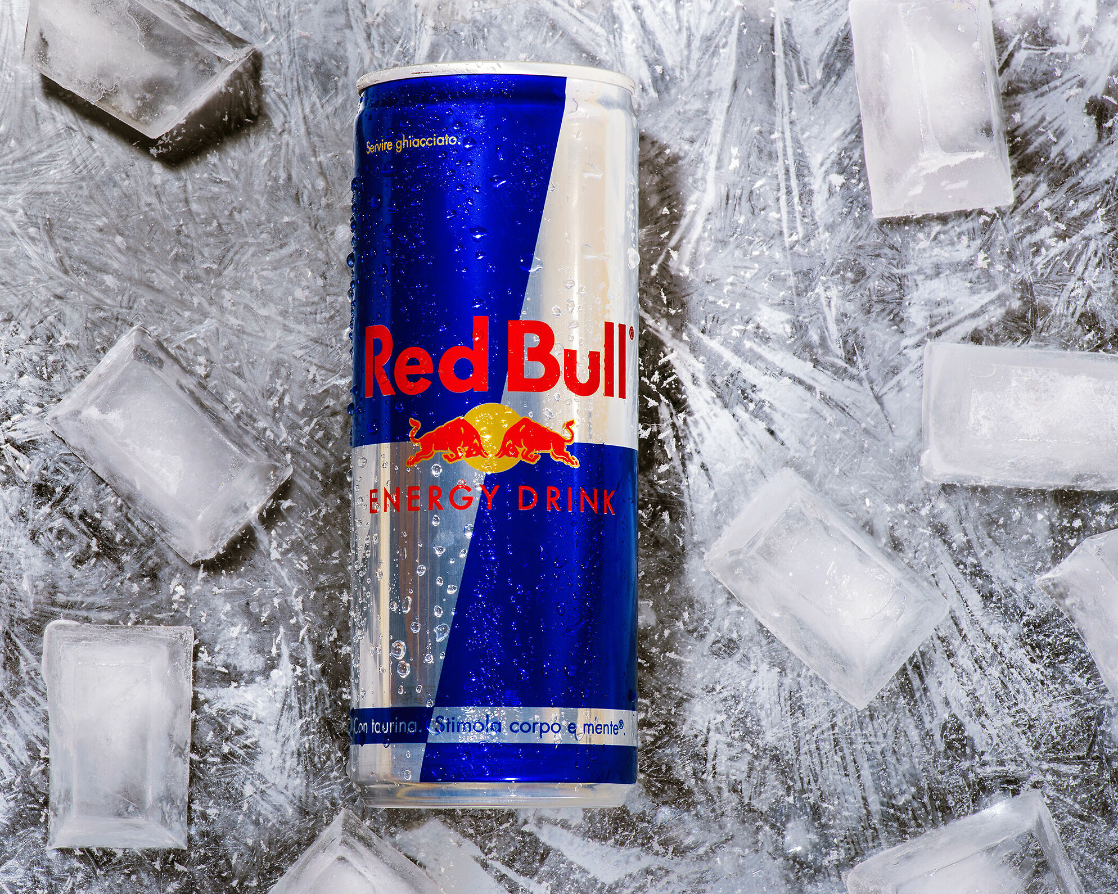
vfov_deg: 13.0
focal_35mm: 119
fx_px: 3937
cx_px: 499
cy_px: 448
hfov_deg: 16.2
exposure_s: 1/200
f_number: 18
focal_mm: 105
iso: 64
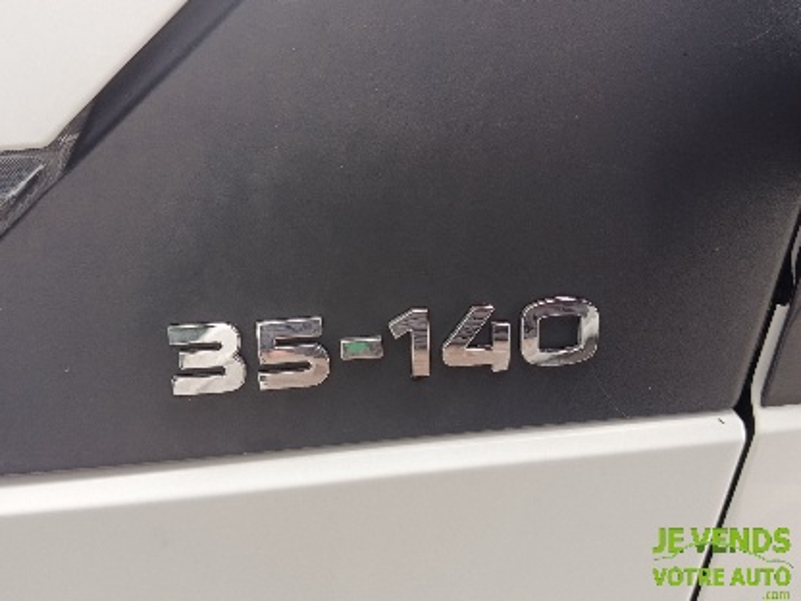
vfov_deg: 42.9
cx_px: 400
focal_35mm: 33
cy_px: 300
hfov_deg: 55.4
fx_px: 764
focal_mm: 5.24
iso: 622
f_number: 1.7
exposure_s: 1/100
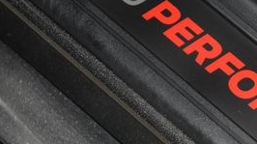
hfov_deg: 8.1
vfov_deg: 4.6
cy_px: 79
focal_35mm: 265
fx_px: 1804
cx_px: 249
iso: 3200
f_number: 4.5
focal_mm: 70
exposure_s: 1/80
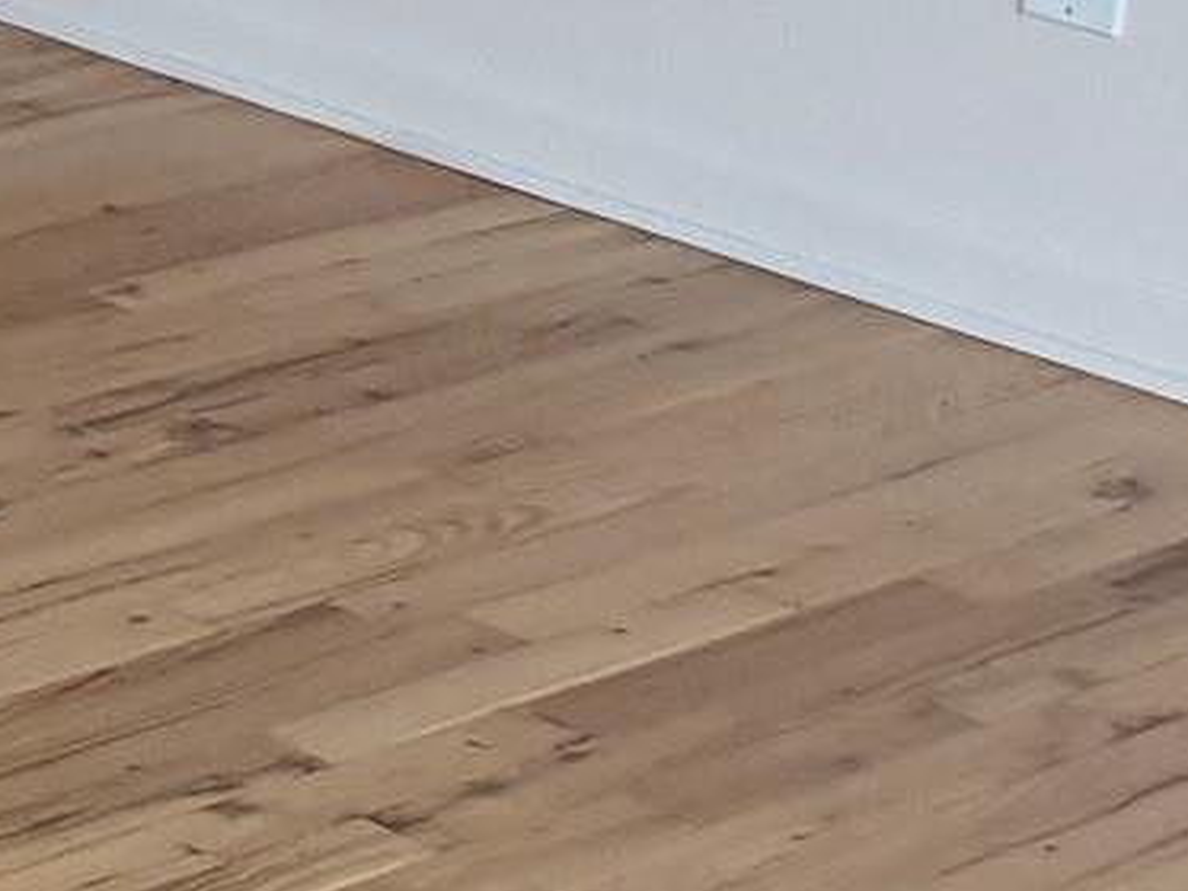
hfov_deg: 11.4
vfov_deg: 10.4
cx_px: -1980
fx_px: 4530
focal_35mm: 132
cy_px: -872
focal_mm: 6.76
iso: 200
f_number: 1.78
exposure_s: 1/125
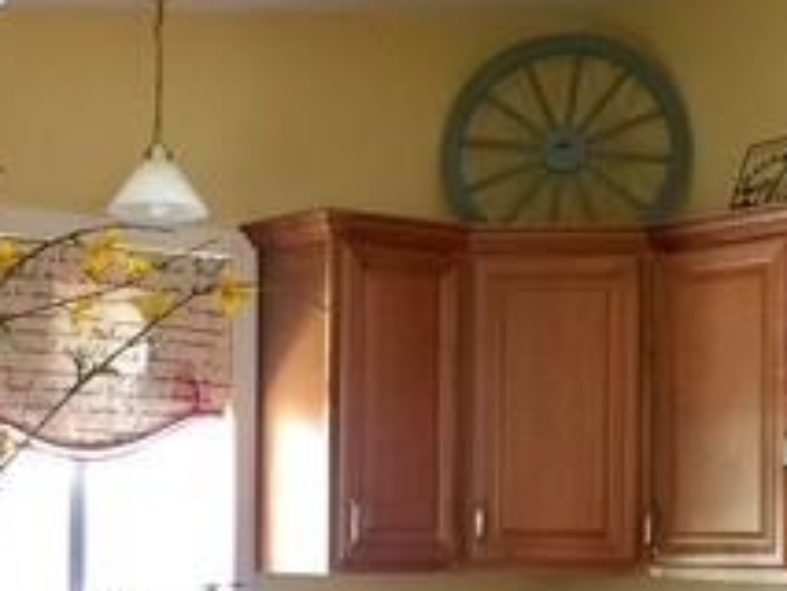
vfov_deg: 16.7
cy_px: 558
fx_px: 1979
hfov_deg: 22.5
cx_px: 310
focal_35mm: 87
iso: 64
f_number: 2.2
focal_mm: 4.15
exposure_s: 1/15
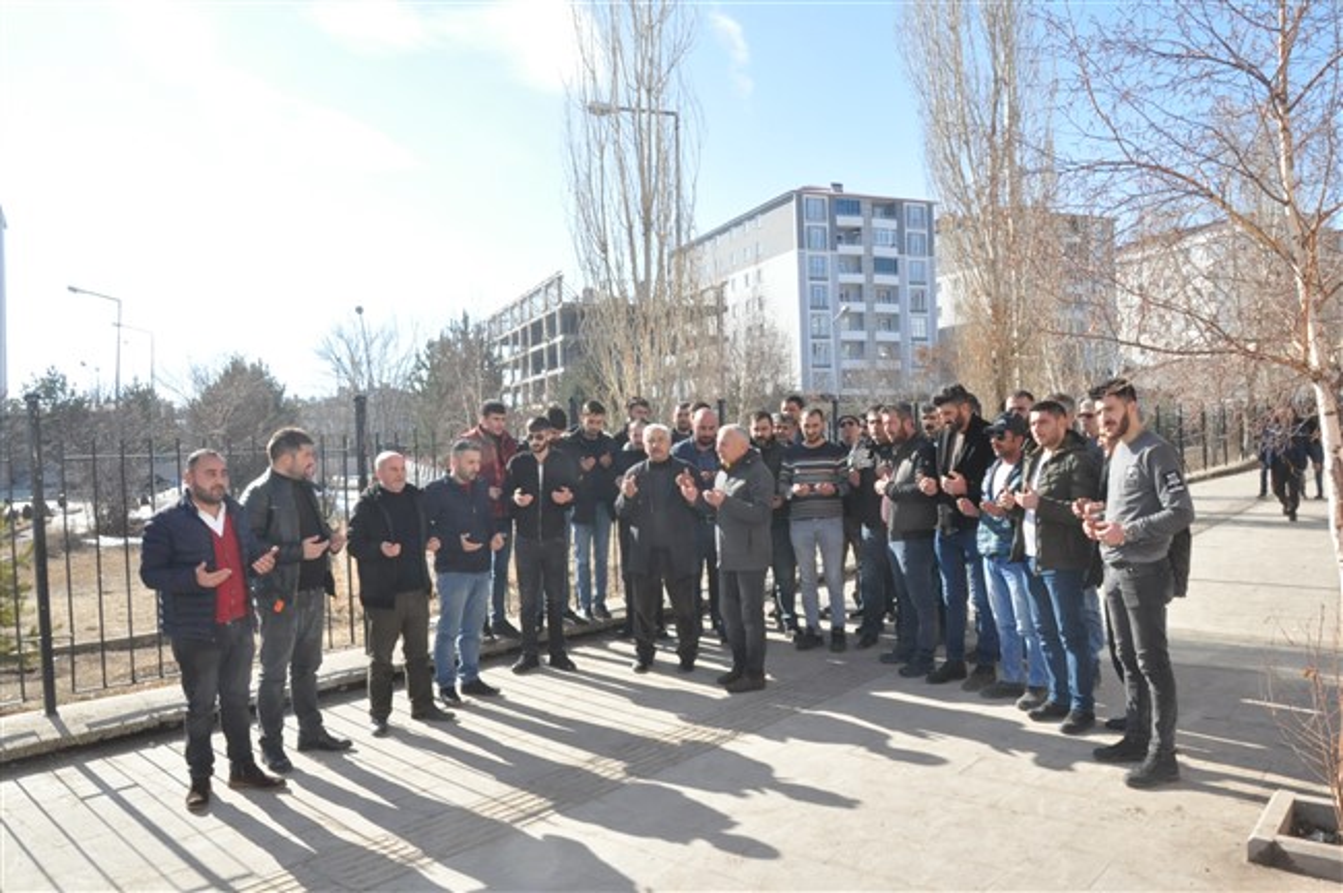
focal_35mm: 27
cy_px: 446
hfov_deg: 67.4
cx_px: 672
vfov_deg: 47.8
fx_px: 1006
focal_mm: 18
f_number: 22
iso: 1250
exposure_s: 1/200
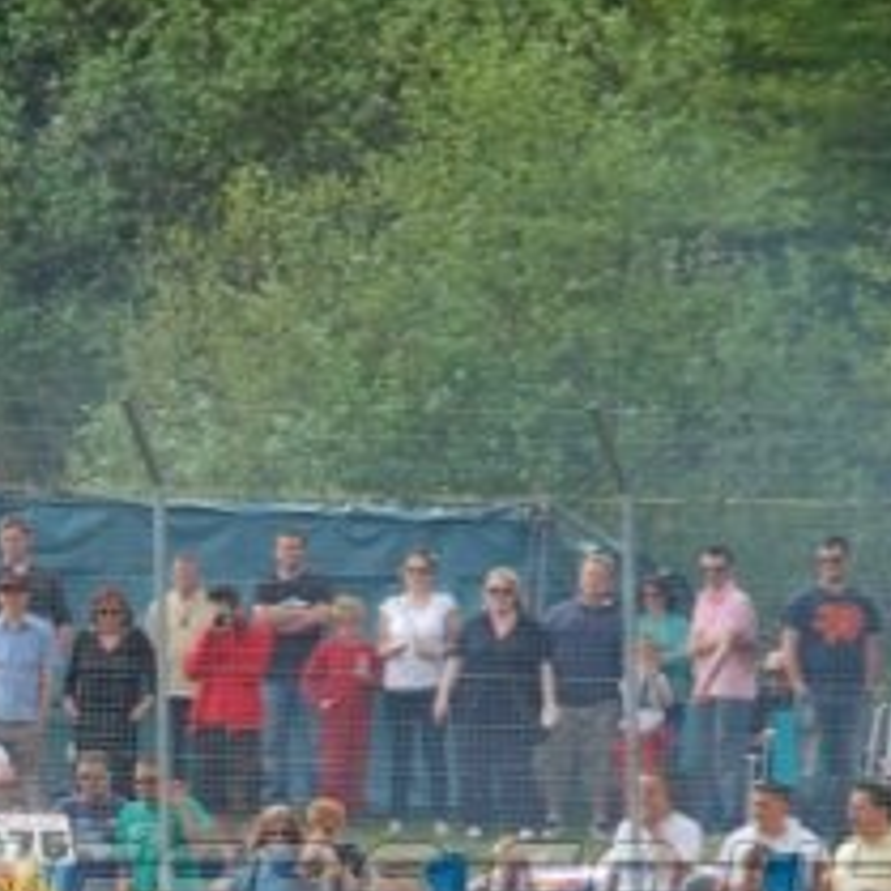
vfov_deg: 4.7
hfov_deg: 4.7
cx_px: -234
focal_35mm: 371
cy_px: 900
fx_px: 10813
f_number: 5.6
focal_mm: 95
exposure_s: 1/640
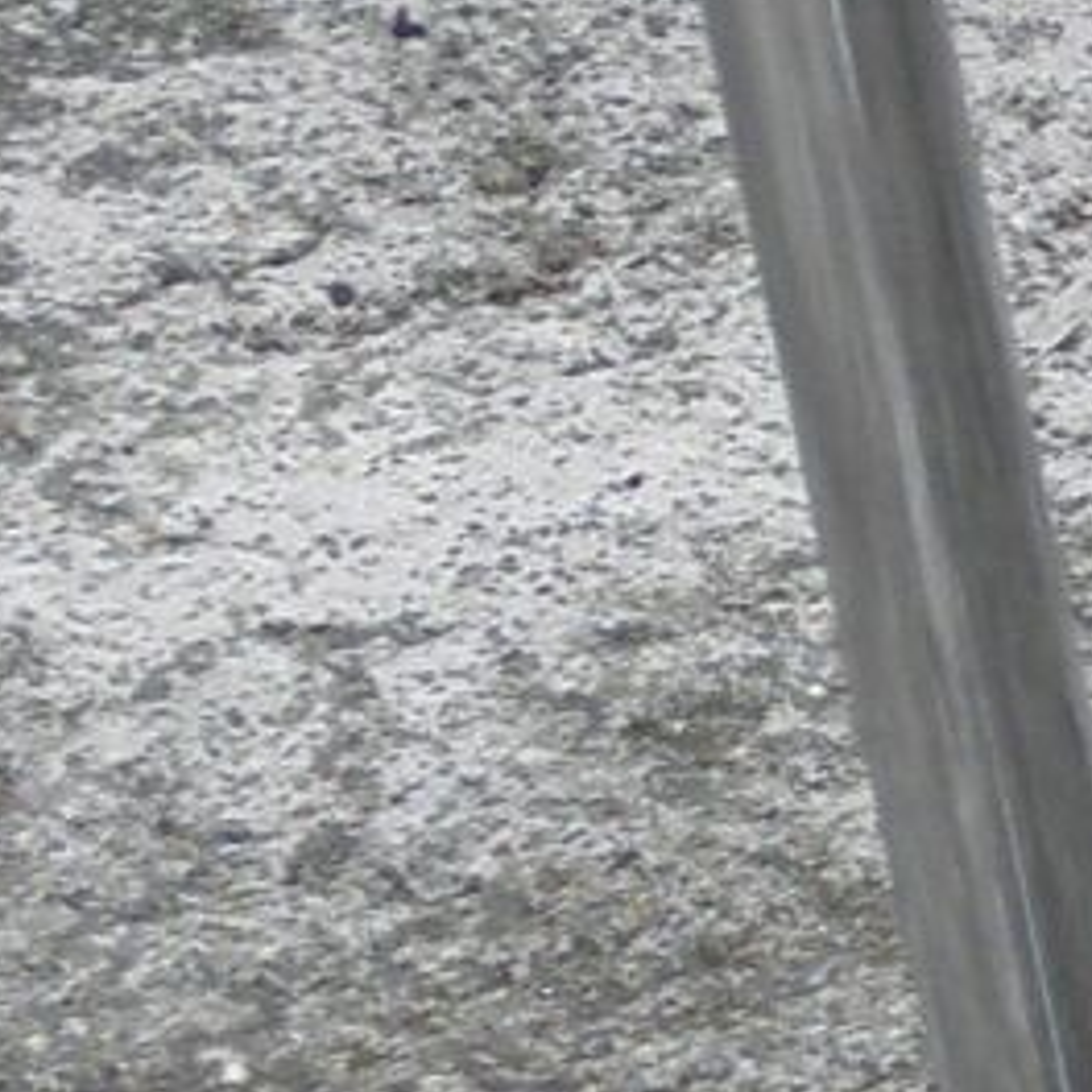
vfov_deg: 4.6
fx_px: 13455
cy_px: 1361
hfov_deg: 4.2
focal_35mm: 377
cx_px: 4864
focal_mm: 7.9
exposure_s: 1/100
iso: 100
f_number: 3.9
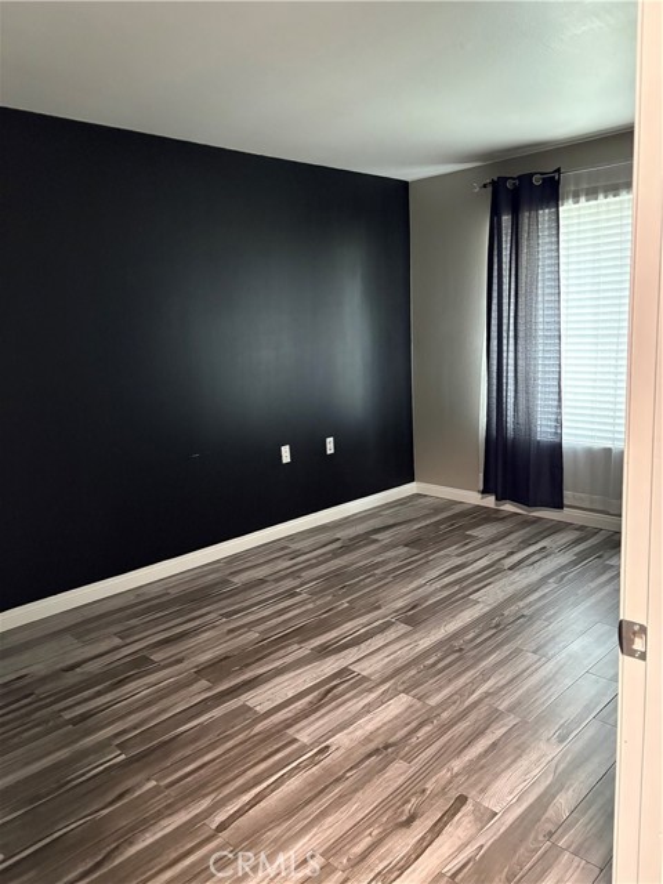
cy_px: 442
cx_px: 332
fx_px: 664
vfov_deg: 67.3
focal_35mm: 26
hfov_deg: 53.1
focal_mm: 5.96
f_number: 1.6
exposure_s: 1/30
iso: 640
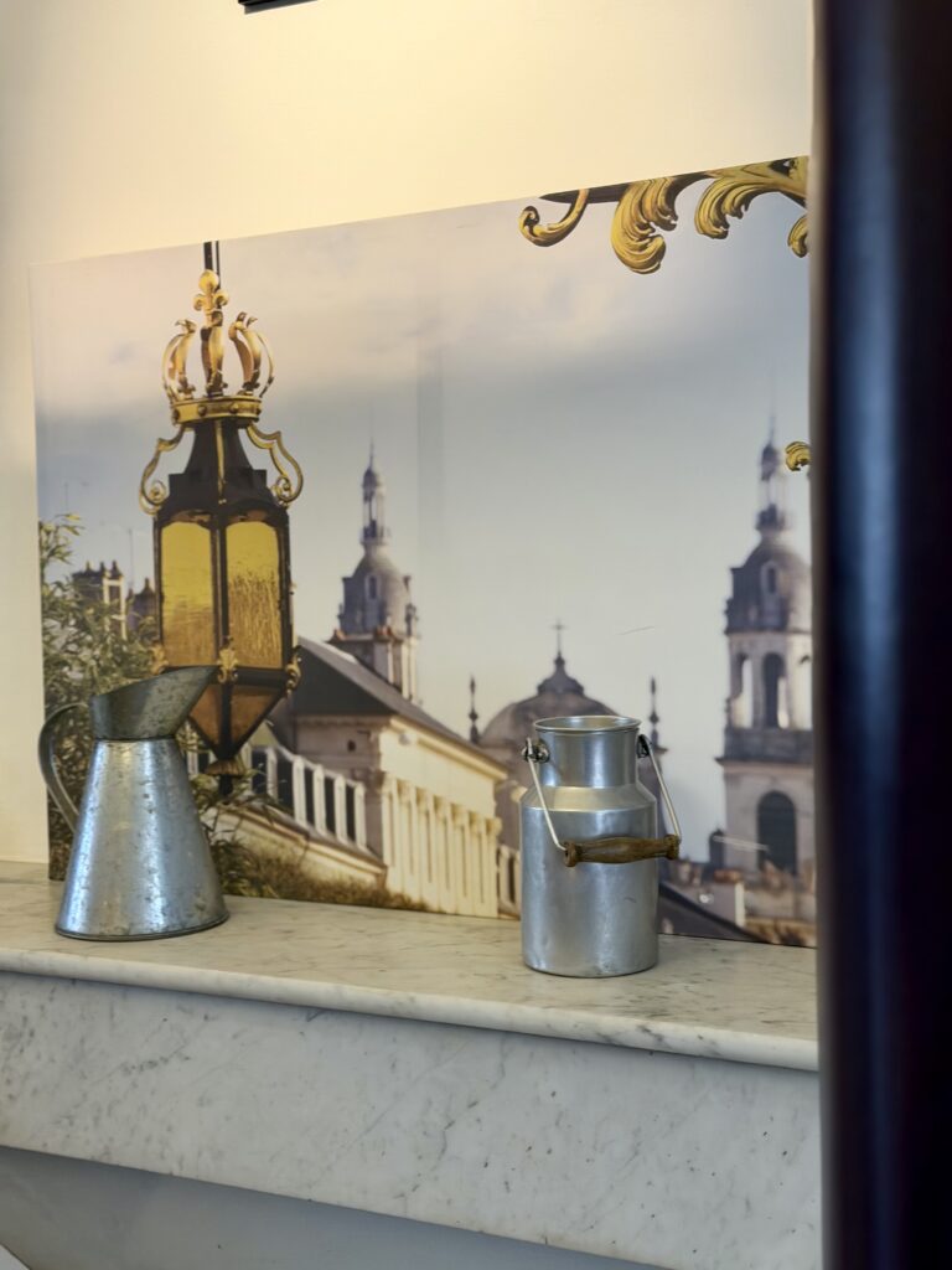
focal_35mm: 48
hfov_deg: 30.3
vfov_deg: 39.7
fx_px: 1760
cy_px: 635
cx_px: 476
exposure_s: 1/100
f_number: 1.78
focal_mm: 6.76
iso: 125
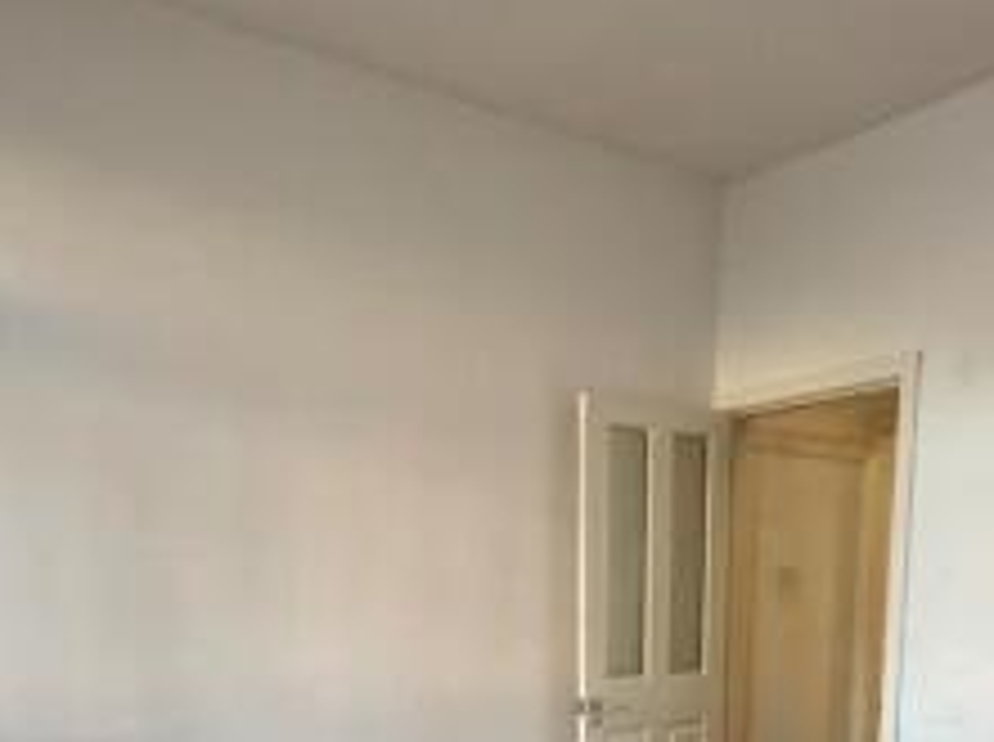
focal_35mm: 37
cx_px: 510
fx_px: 1061
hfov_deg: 50.2
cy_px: 794
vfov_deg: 34.0
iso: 320
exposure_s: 1/77
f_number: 2.2
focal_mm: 2.22
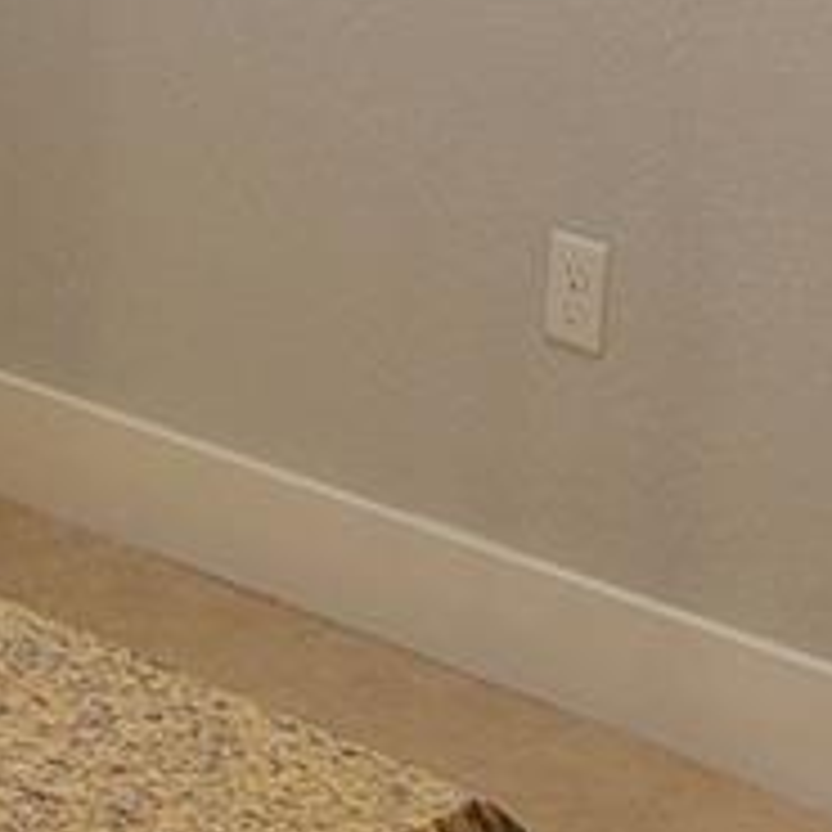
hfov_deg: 11.6
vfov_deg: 11.4
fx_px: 4052
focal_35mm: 149
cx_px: -81
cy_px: -324
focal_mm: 5.4
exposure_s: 1/60
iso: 200
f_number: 1.8
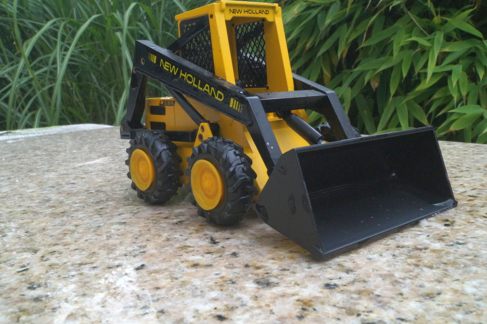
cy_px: 162
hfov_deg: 49.6
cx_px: 244
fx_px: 527
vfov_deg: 34.2
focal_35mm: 39
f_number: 25
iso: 1600
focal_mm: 26
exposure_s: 1/60
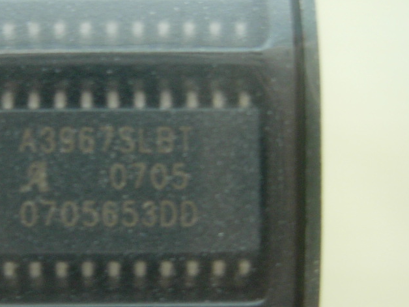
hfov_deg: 30.7
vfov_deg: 23.6
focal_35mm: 62
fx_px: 733
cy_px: 203
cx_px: 106
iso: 200
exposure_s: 1/11.3
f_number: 2.8
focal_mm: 7.8
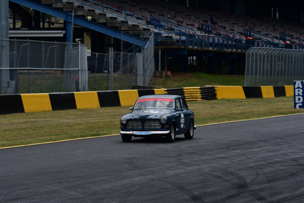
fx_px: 1711
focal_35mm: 202
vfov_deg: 6.8
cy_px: 102
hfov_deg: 10.2
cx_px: 152
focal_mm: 135
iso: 400
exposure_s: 1/800
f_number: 8
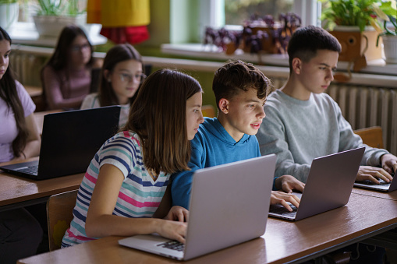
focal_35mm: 85
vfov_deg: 16.1
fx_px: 937
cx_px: 198
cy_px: 132
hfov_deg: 23.9
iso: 800
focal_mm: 85
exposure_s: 1/160
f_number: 2
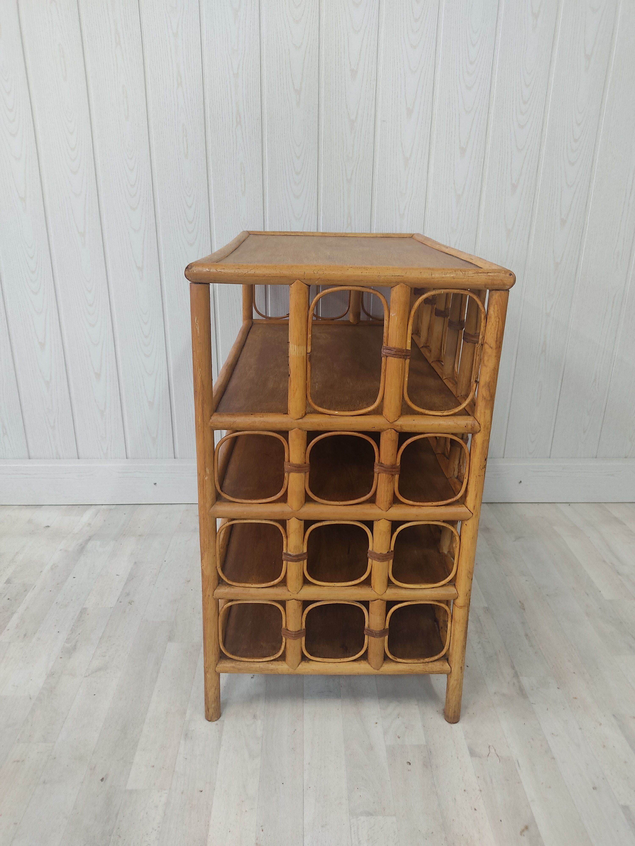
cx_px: 318
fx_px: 636
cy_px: 423
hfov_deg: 53.1
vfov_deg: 67.3
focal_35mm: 26
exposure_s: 1/33
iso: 456
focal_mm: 4.74
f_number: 1.79
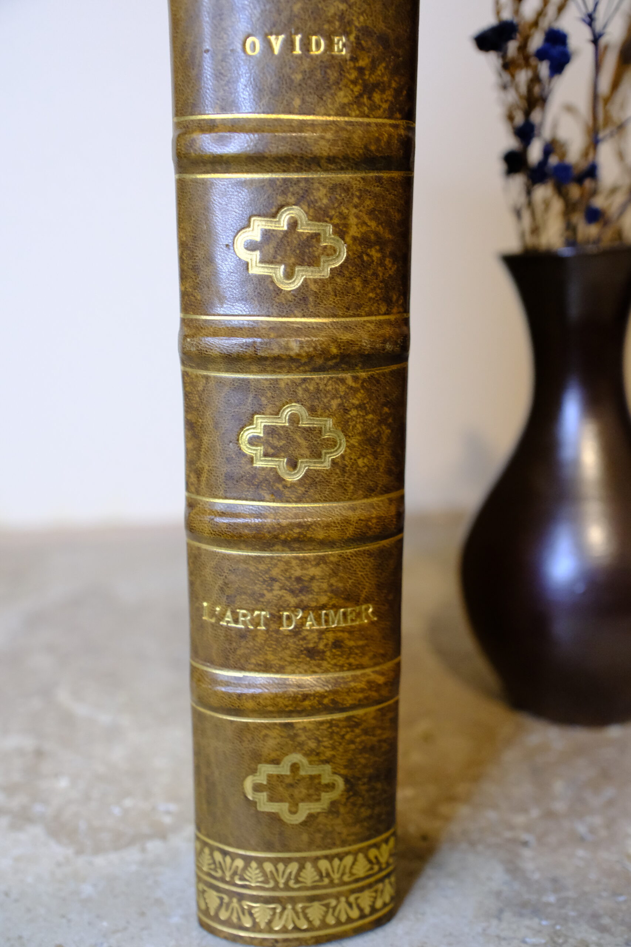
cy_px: 474
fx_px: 920
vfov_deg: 54.4
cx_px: 316
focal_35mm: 35
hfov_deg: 37.9
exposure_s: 1/100
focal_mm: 23.4
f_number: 4
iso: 3200
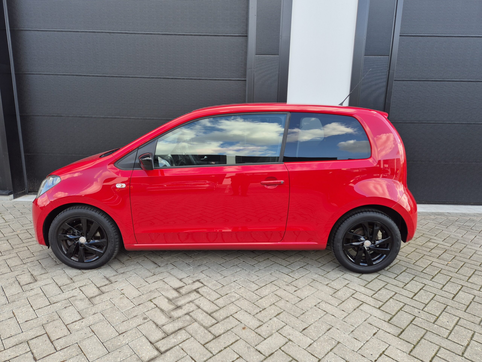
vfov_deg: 58.9
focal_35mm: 23
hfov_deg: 73.9
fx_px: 320
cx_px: 241
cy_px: 181
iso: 25
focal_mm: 5.4
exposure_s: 1/228
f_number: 1.8
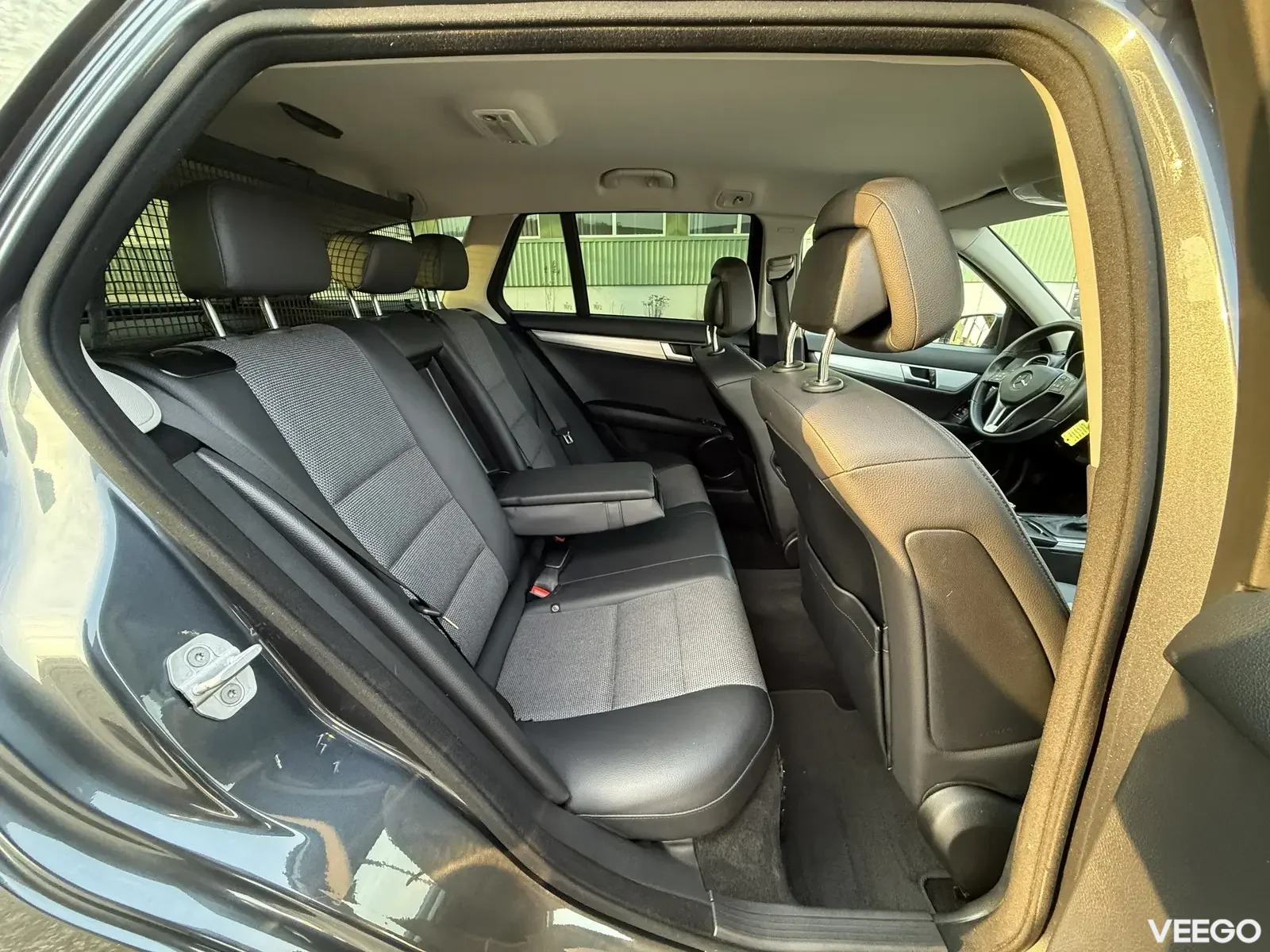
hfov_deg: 102.1
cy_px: 476
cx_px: 635
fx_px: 514
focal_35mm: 14
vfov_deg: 85.7
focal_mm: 2.22
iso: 500
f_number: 2.2
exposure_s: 1/60
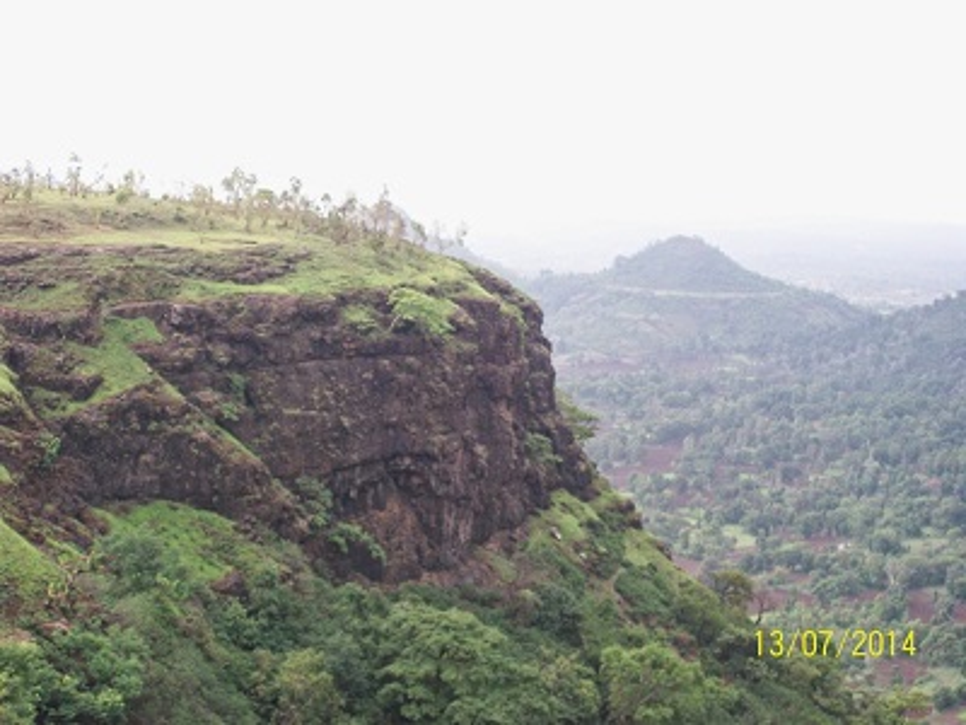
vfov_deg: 21.0
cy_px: 362
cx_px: 483
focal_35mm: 70
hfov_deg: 27.8
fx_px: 1953
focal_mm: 11.6
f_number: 3.8
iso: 80
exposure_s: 1/160
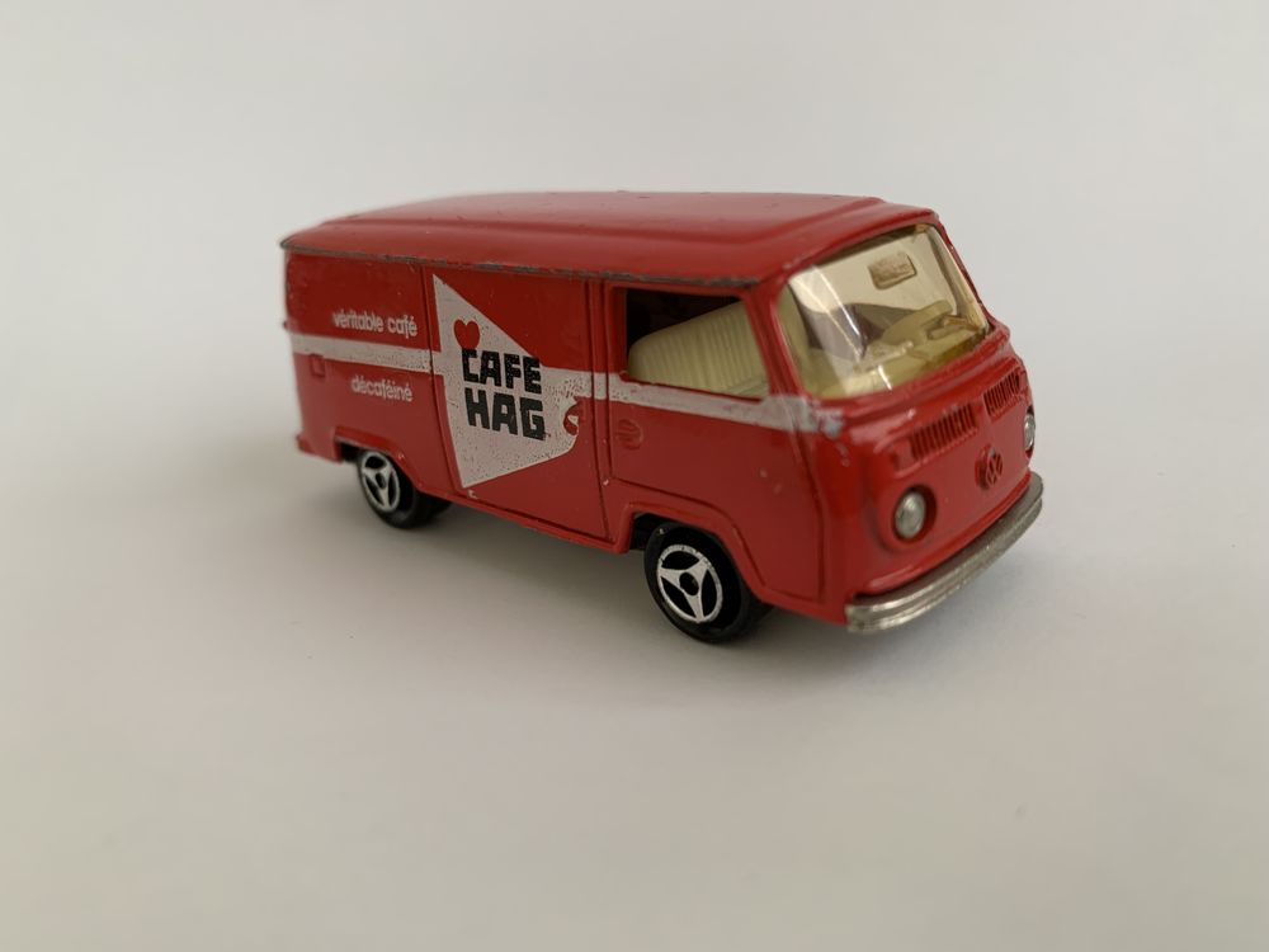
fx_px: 953
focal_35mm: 26
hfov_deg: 67.3
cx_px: 634
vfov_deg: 53.1
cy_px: 476
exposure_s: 1/121
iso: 80
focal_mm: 4.25
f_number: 1.8
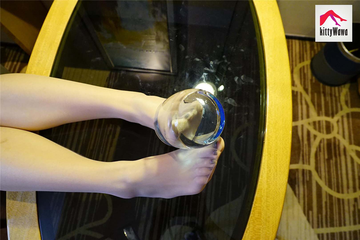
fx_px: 240
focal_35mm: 24
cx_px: 180
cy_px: 120
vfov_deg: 53.1
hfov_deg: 73.7
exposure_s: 1/80
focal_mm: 24
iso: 6400
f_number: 7.1
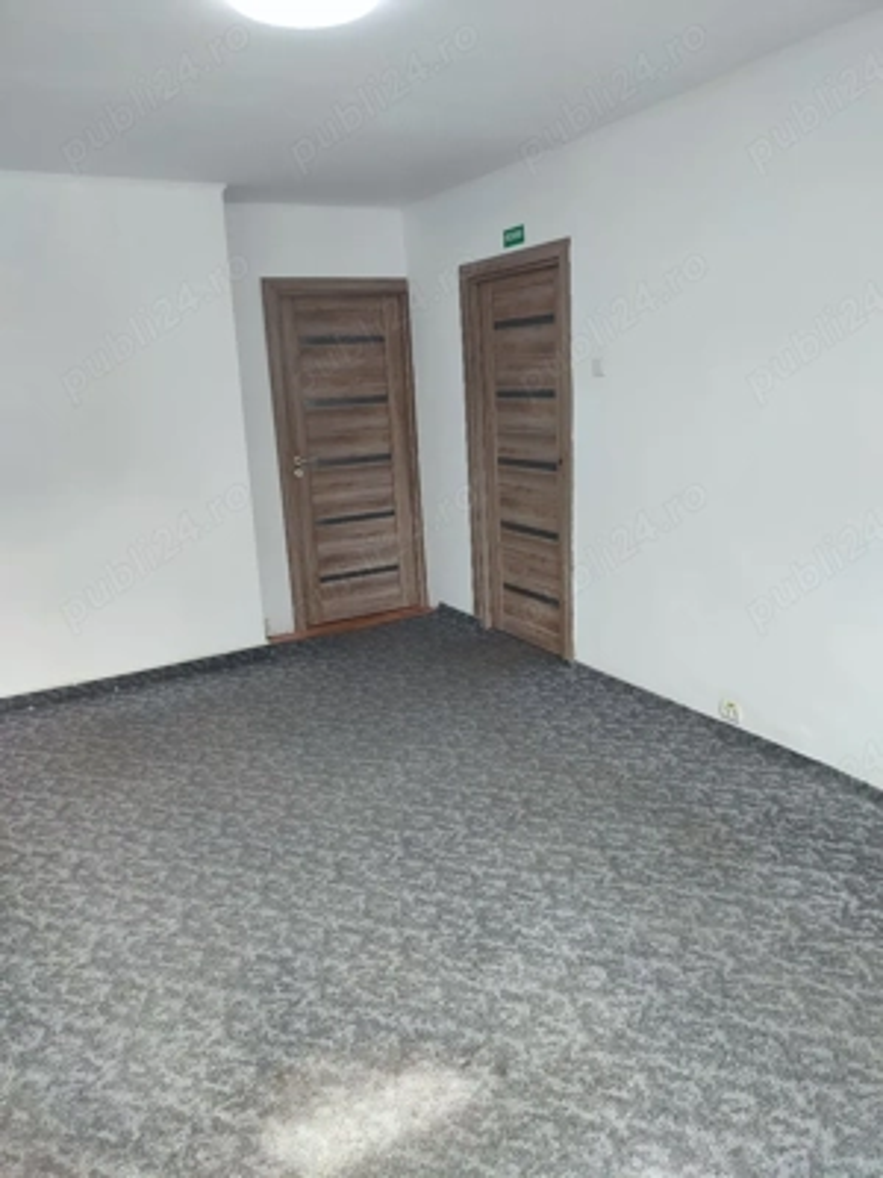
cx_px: 442
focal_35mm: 25
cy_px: 589
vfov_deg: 69.4
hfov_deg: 54.9
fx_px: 850
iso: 171
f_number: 1.9
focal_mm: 6.04
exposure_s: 1/40
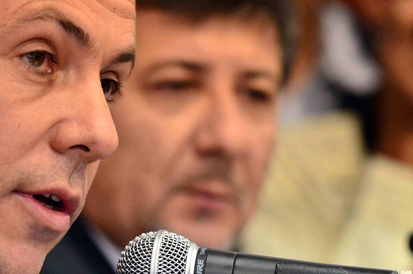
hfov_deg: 8.2
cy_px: 165
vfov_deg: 5.5
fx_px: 2861
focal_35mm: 250
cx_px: 65
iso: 2000
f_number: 2.8
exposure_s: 1/250
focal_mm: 95
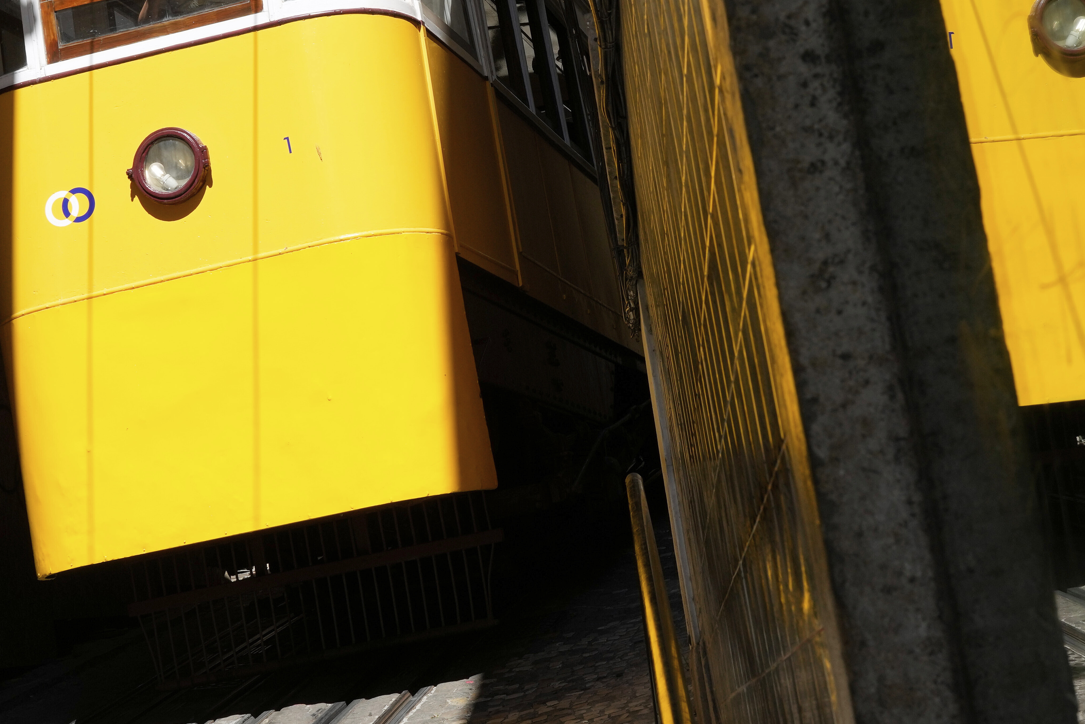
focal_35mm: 74
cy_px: 248
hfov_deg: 27.3
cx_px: 576
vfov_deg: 18.4
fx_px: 2230
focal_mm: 35
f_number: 11
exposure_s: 1/320
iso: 250
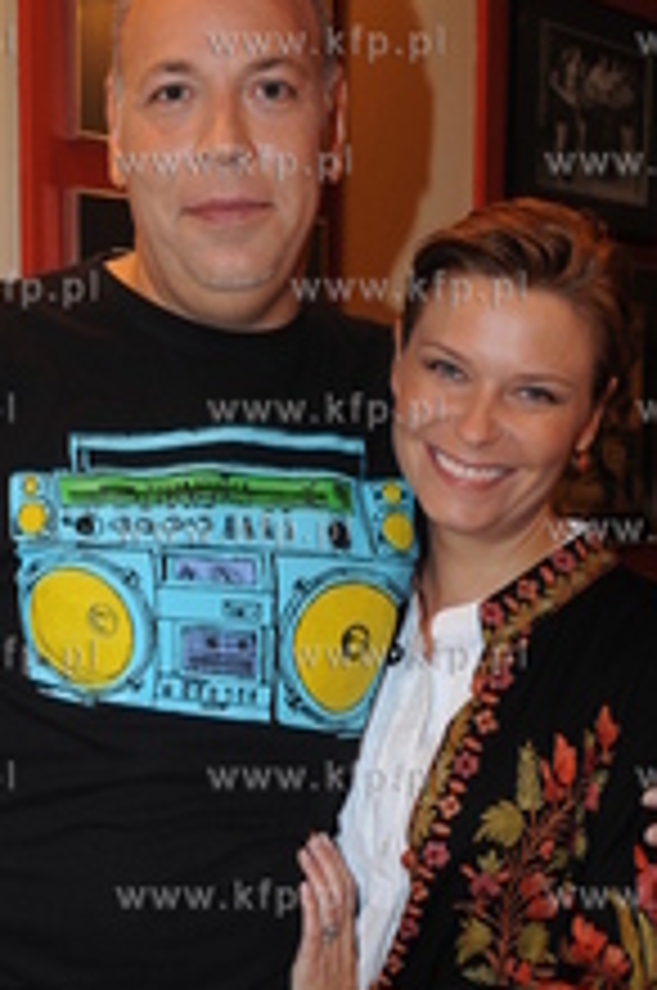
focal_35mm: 69
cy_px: 648
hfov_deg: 19.7
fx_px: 1895
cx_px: 266
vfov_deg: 29.1
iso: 800
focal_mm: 38
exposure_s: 1/60
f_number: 5.6
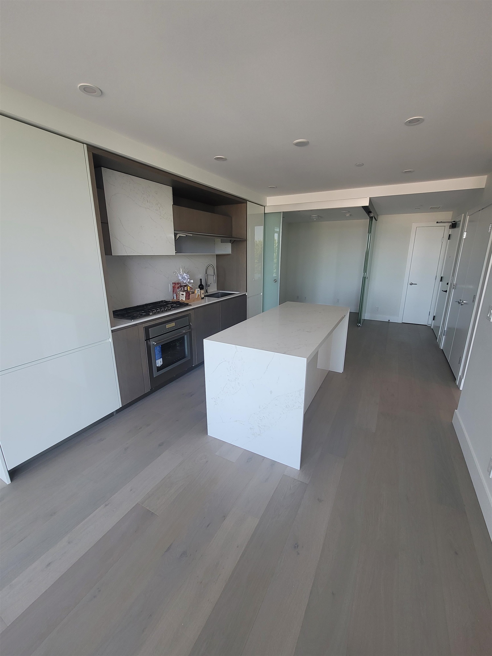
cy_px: 328
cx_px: 246
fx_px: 246
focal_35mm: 13
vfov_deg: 106.2
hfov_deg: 89.9
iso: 80
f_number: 2.2
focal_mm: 2.2
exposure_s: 1/60
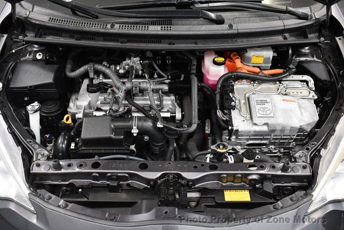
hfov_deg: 53.1
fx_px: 345
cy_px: 115
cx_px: 172
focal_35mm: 36
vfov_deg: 37.0
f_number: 3.5
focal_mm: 18
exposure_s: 1/125
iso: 1600
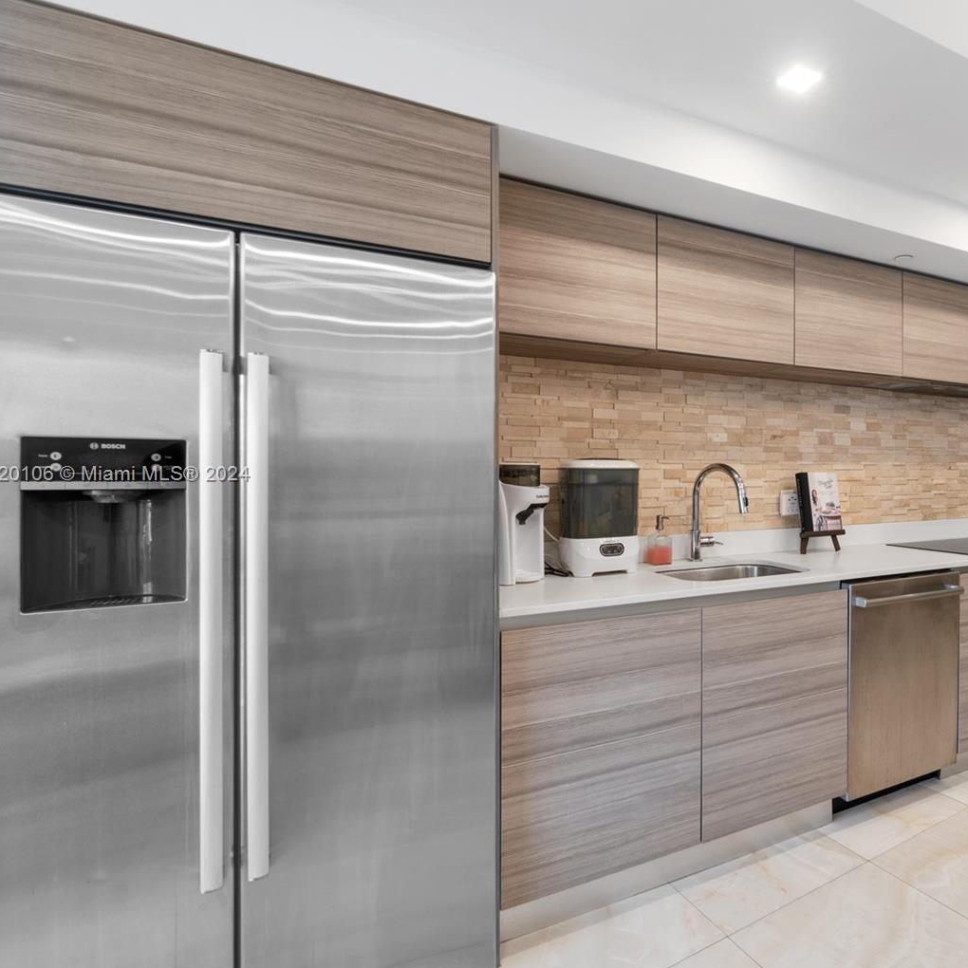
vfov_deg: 74.8
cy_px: 475
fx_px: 633
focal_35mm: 20
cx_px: 705
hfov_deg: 70.7
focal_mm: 10
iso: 250
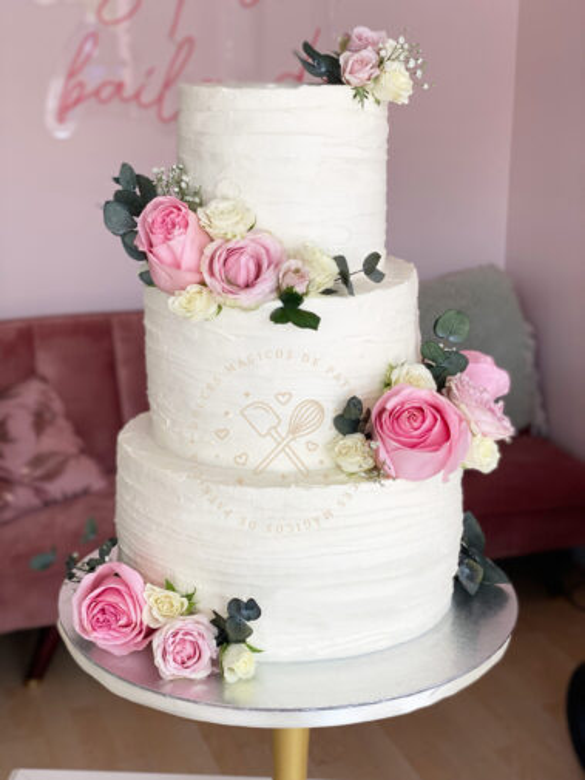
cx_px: 292
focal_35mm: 52
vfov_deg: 36.8
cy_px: 390
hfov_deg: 28.0
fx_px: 1171
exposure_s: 1/122
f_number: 2
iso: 25
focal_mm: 6
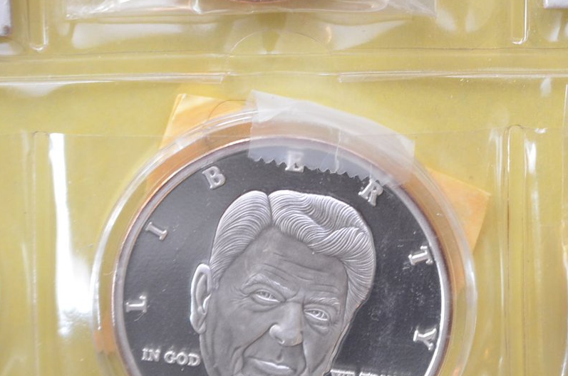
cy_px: 88
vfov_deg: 10.6
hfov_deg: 15.8
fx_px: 2031
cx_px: 442
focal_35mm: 129
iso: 1100
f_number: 4
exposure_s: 1/60
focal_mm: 40
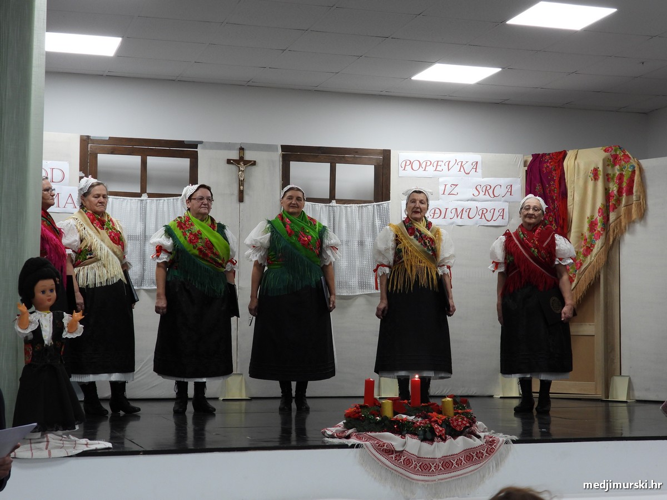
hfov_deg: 32.2
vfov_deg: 24.4
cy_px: 250
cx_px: 334
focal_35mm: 60
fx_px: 1156
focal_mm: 10.7
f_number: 3.5
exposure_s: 1/30
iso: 160
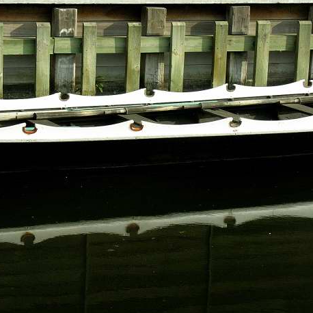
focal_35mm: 116
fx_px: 1187
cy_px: 155
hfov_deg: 15.0
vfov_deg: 15.0
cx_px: 103
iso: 200
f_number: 6.3
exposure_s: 1/500
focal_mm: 24
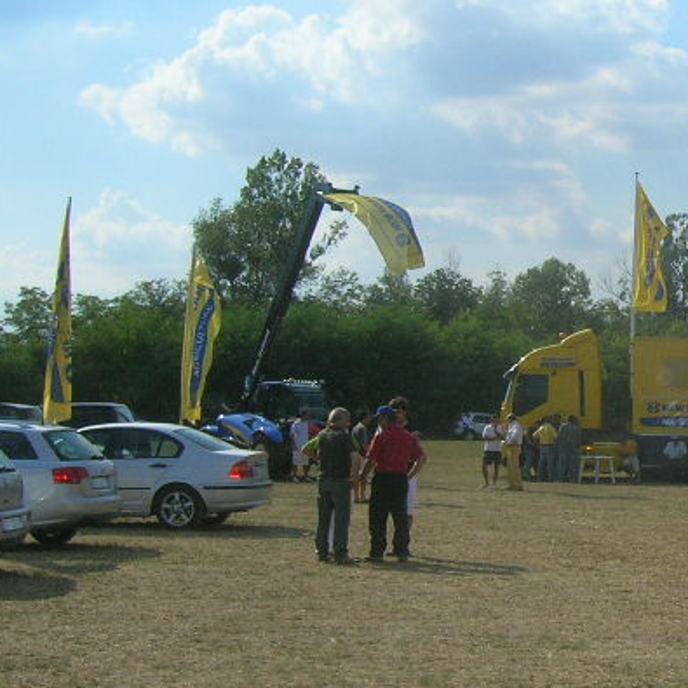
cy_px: 345
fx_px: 1754
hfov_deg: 21.0
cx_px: 768
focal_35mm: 78
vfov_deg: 22.2
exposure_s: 1/934
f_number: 4.9
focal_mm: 5.7
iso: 71
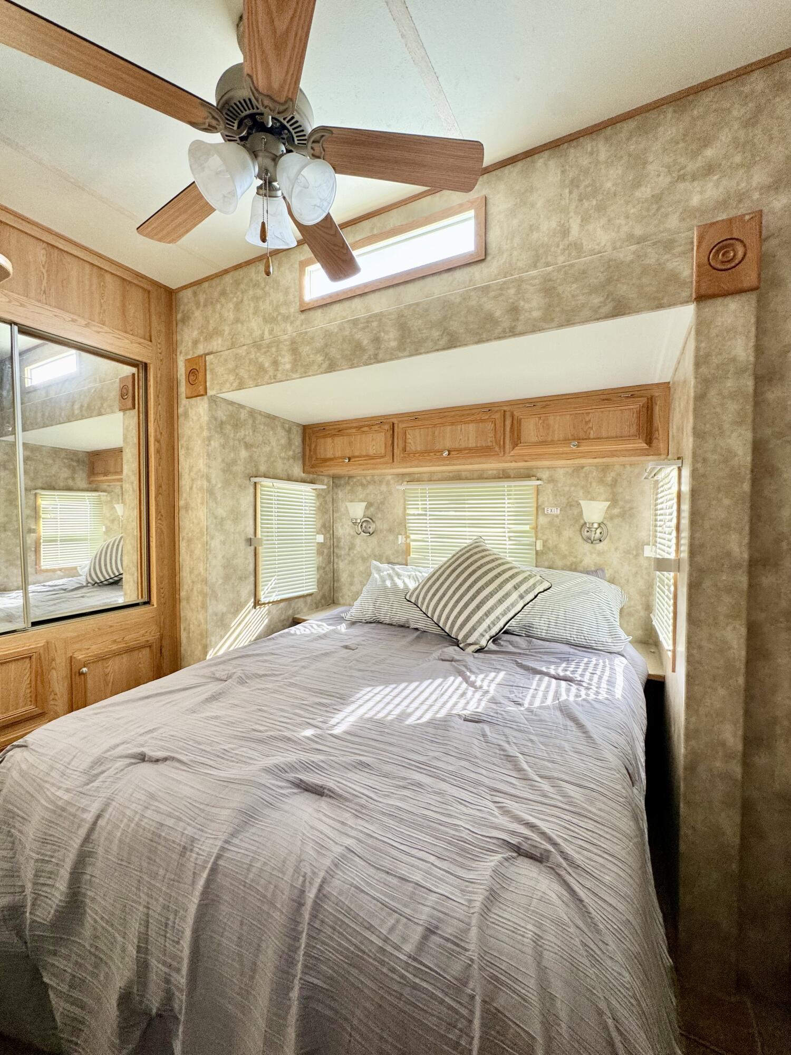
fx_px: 427
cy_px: 528
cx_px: 396
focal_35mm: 14
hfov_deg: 85.7
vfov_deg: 102.1
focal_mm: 2.22
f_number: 2.2
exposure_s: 1/99
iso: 125
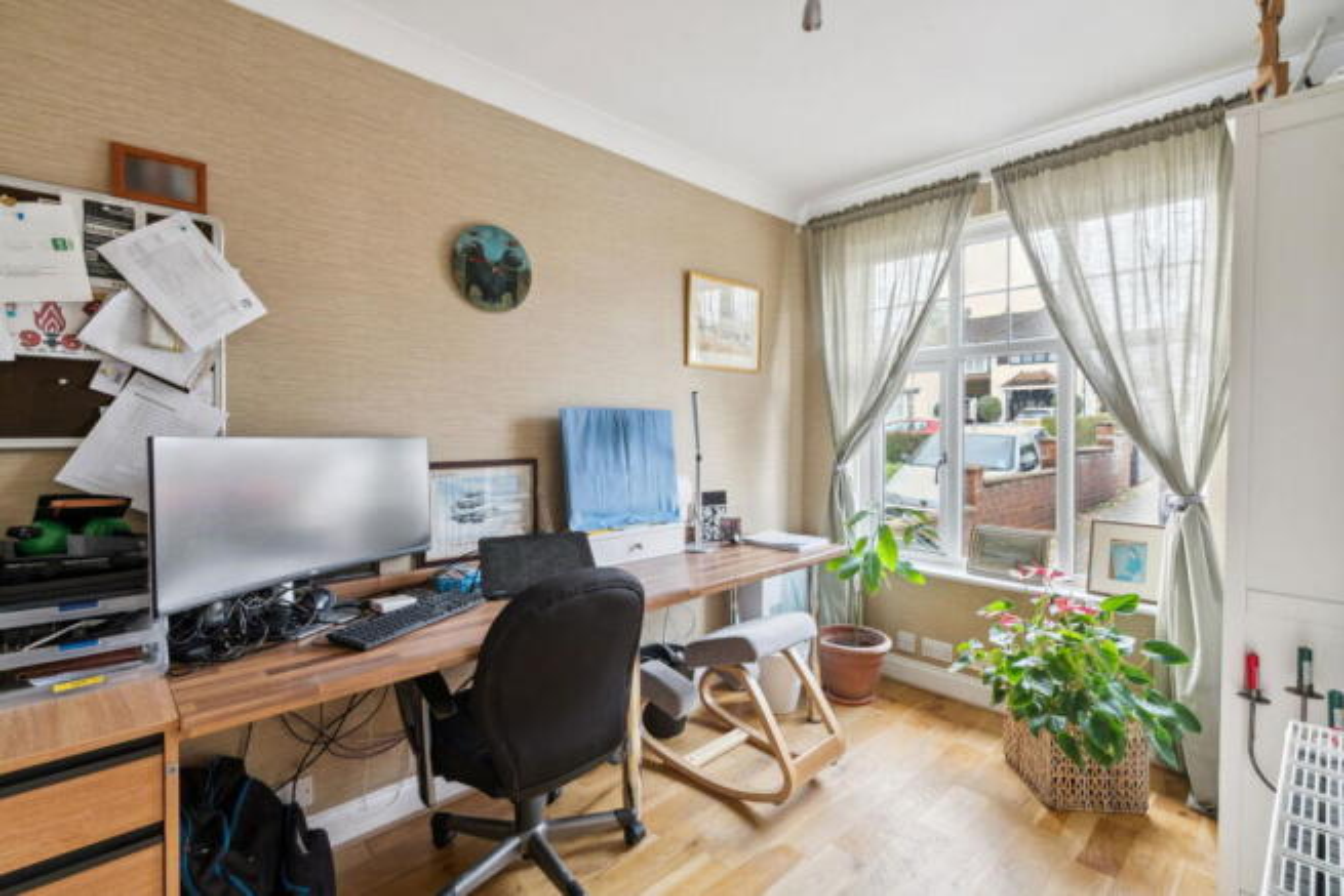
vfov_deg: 73.8
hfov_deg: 96.7
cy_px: 448
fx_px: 597
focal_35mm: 16
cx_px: 672
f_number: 10
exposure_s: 1/2.5
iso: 640
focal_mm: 16
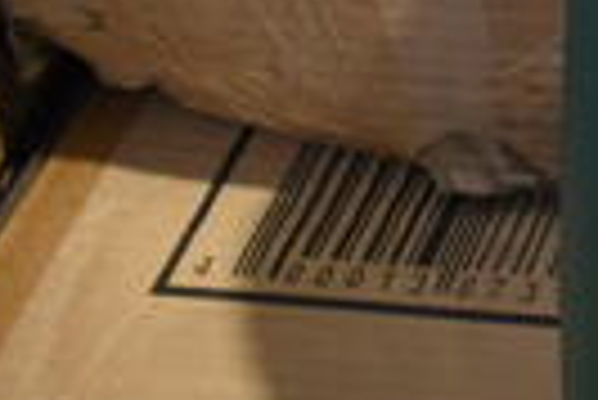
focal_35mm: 124
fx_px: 2062
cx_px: 1313
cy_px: 18
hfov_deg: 13.4
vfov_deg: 11.0
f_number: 3.5
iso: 1250
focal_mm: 18
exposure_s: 1/30
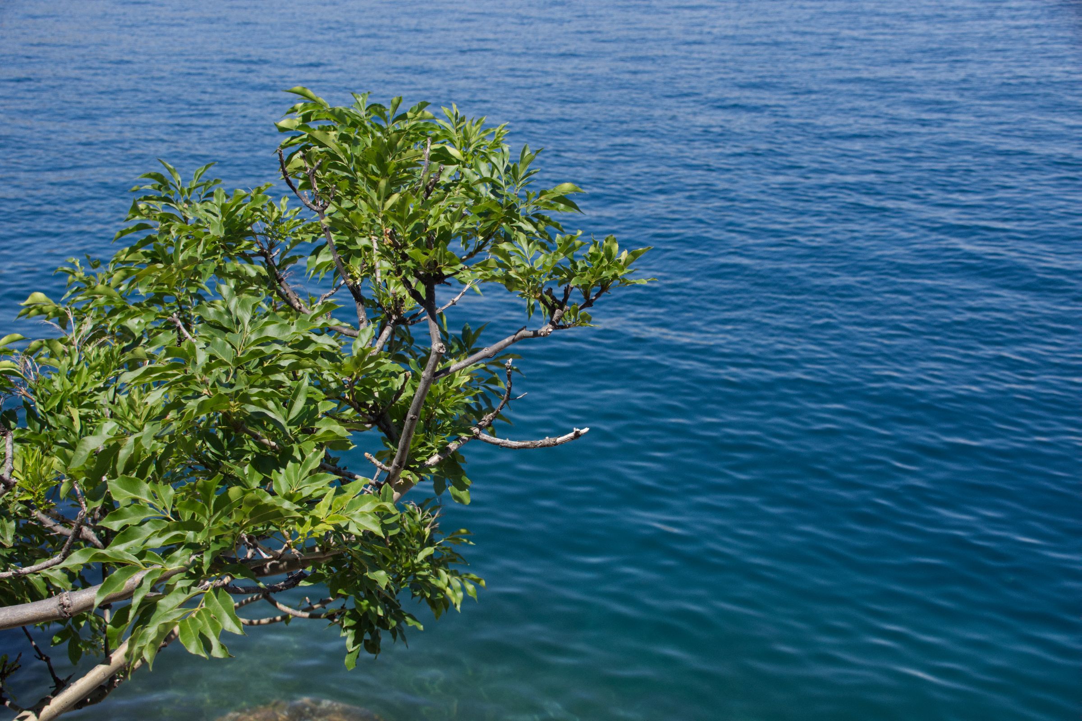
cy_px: 360
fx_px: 1803
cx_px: 541
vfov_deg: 22.6
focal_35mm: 60
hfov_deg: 33.4
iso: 400
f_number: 9
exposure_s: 1/500
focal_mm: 40
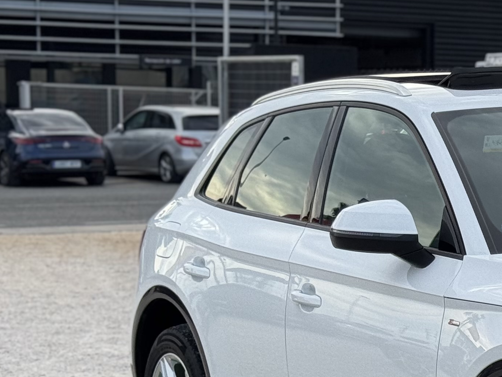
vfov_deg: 10.5
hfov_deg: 13.5
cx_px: 641
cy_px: 344
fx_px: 2044
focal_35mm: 141
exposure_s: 1/1818
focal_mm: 6.76
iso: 64
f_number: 1.78
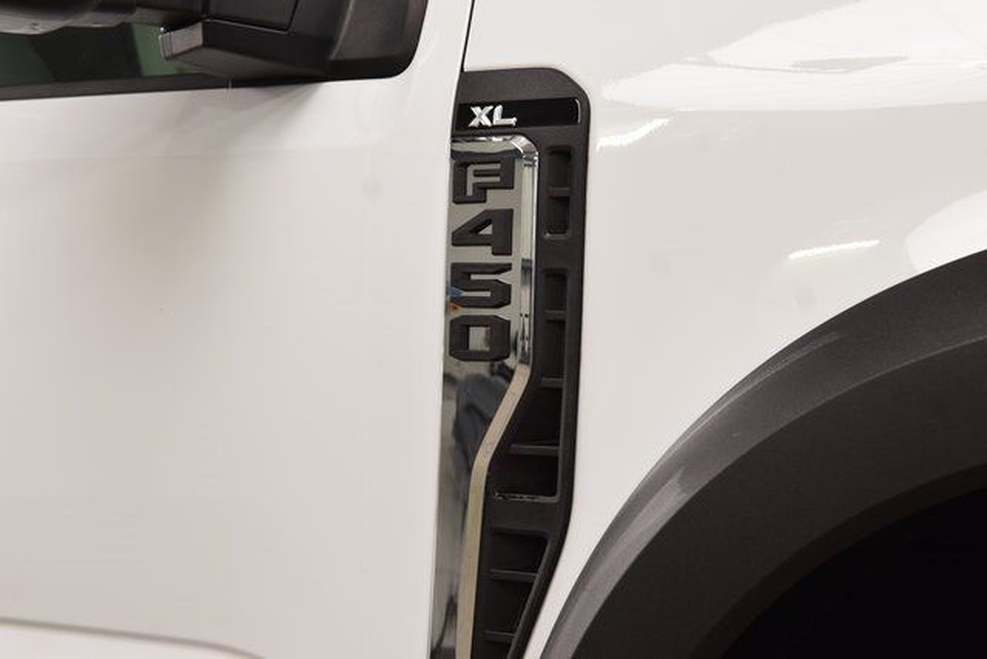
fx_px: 2139
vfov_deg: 17.5
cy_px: 330
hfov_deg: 26.0
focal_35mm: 78
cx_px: 494
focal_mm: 52
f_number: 7.1
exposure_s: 1/30
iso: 560
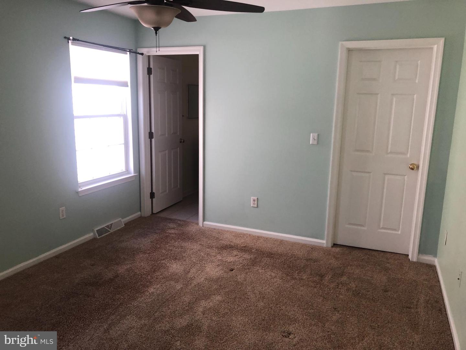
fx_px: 377
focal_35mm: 28
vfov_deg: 49.7
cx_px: 233
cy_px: 175
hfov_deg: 63.4
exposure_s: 1/40
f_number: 1.8
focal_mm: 3.99
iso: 25
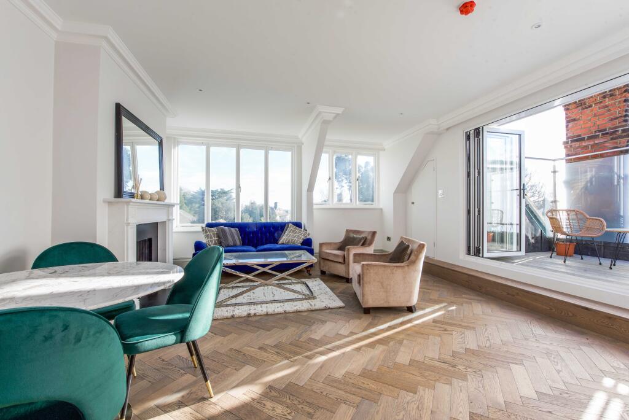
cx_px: 314
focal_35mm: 14
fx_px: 245
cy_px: 210
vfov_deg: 81.3
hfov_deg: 104.2
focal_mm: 14
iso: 250
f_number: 13
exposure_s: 1/60
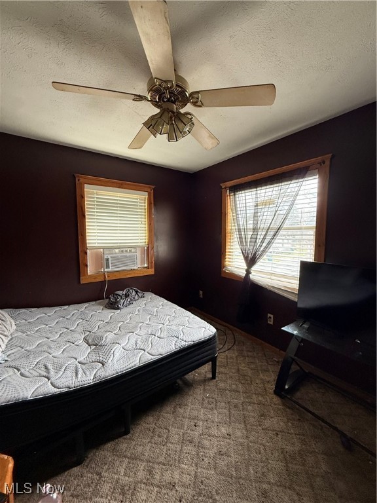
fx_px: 203
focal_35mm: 14
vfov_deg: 102.1
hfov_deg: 85.7
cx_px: 188
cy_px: 252
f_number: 2.2
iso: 320
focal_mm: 2.22
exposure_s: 1/71
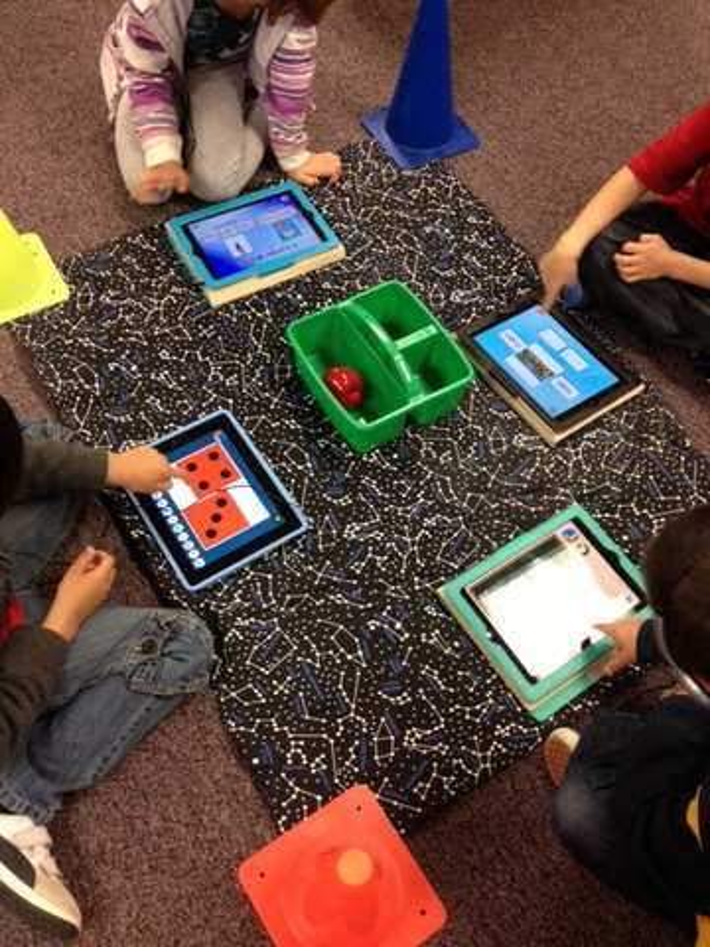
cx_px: 355
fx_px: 957
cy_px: 474
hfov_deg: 40.7
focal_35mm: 35
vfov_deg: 52.6
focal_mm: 4.28
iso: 160
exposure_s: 1/20
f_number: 2.4
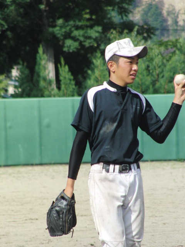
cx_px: 92
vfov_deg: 3.8
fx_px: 3705
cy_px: 124
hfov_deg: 2.9
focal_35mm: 520
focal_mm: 92
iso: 100
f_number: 4.5
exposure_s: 1/640
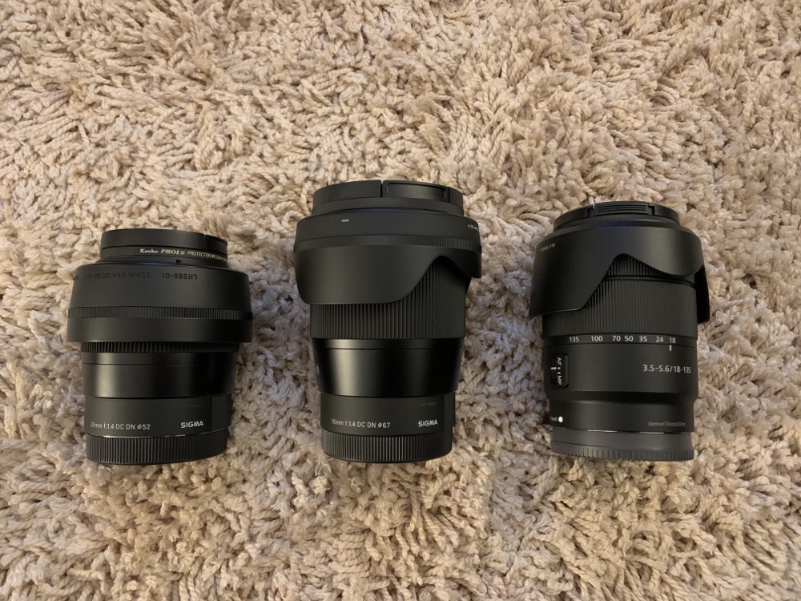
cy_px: 300
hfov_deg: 67.3
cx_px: 400
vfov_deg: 53.1
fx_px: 602
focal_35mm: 26
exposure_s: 1/29
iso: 640
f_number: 1.8
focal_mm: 4.25
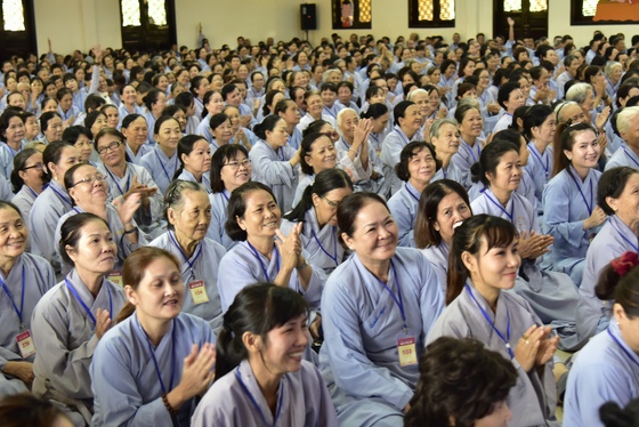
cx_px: 306
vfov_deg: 23.4
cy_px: 241
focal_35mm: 58
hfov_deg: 34.5
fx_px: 1030
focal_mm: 50
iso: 1000
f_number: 4
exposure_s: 1/50
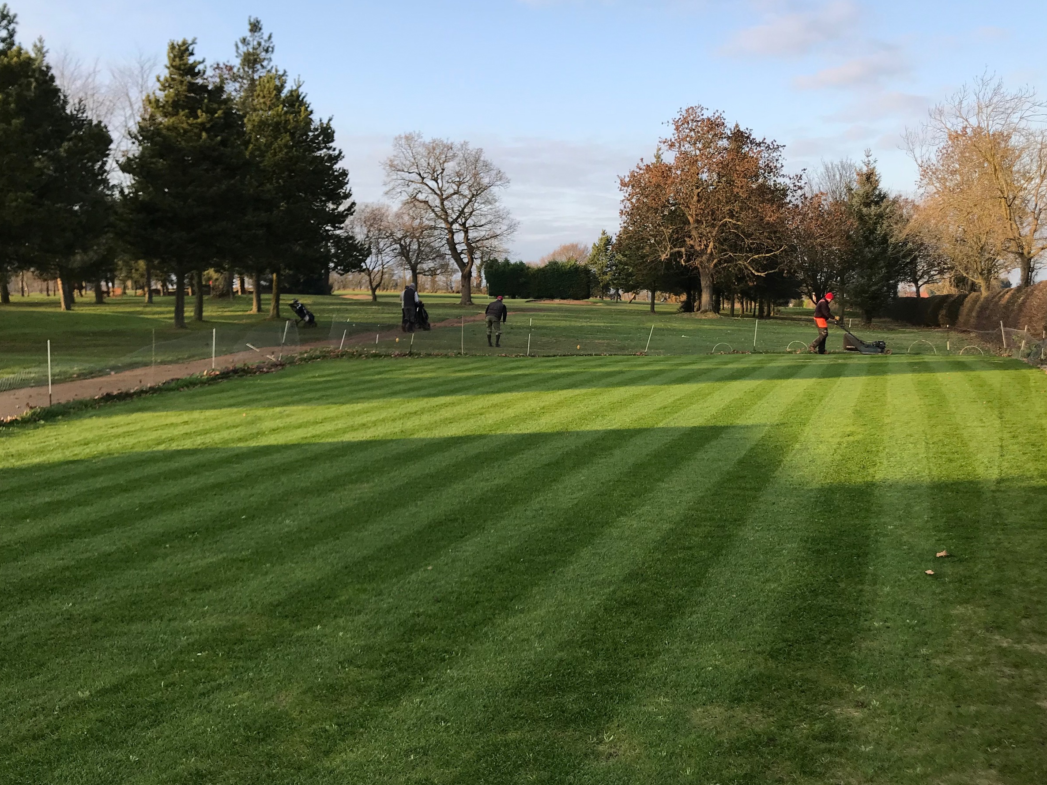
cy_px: 399
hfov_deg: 53.9
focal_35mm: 34
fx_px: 1028
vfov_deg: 41.8
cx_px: 555
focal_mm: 3.99
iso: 20
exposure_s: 1/580
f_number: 1.8
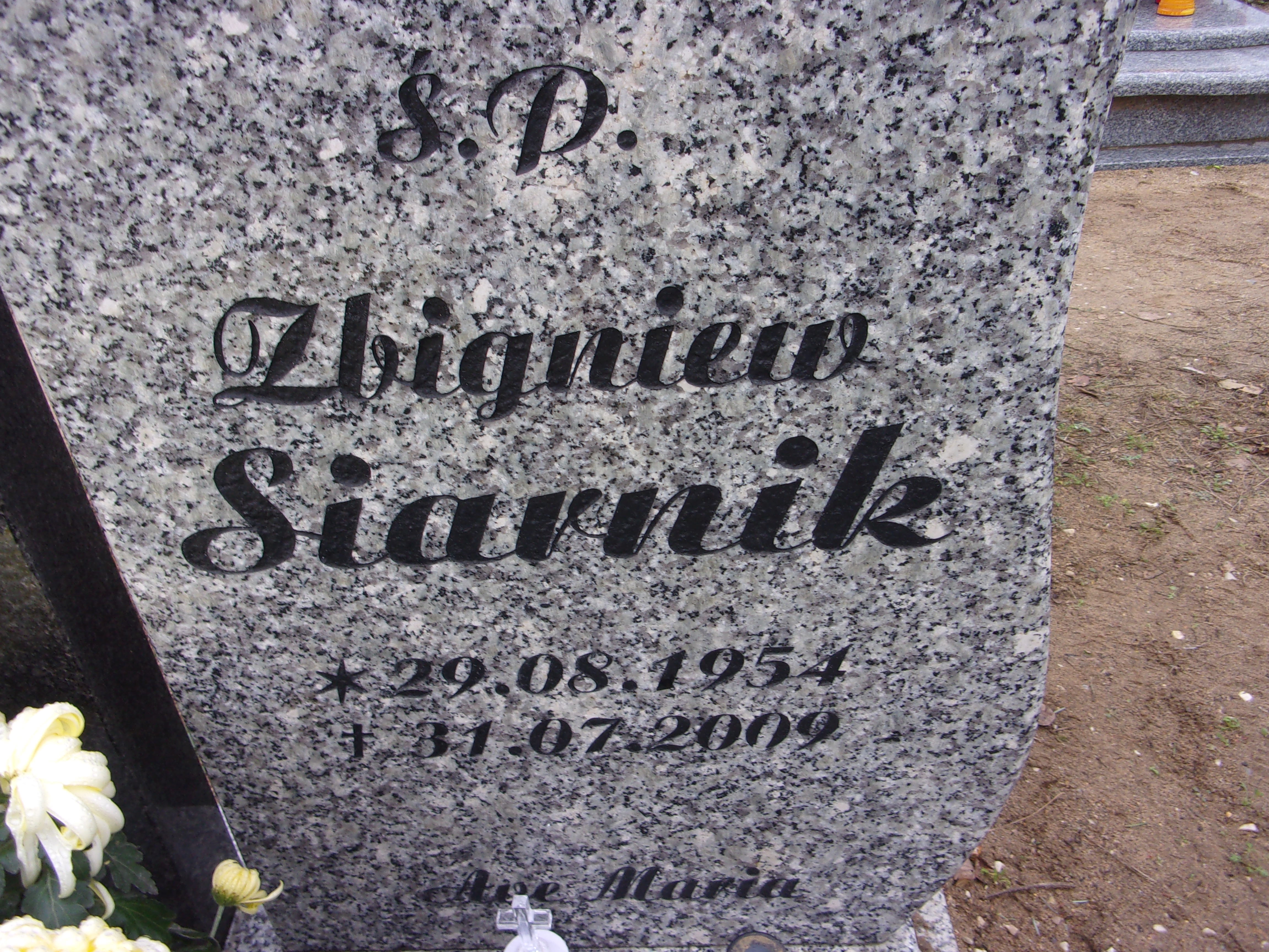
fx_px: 1026
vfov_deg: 49.7
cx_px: 634
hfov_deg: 63.4
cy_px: 476
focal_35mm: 28
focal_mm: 5.1
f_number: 3.9
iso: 80
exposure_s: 1/45
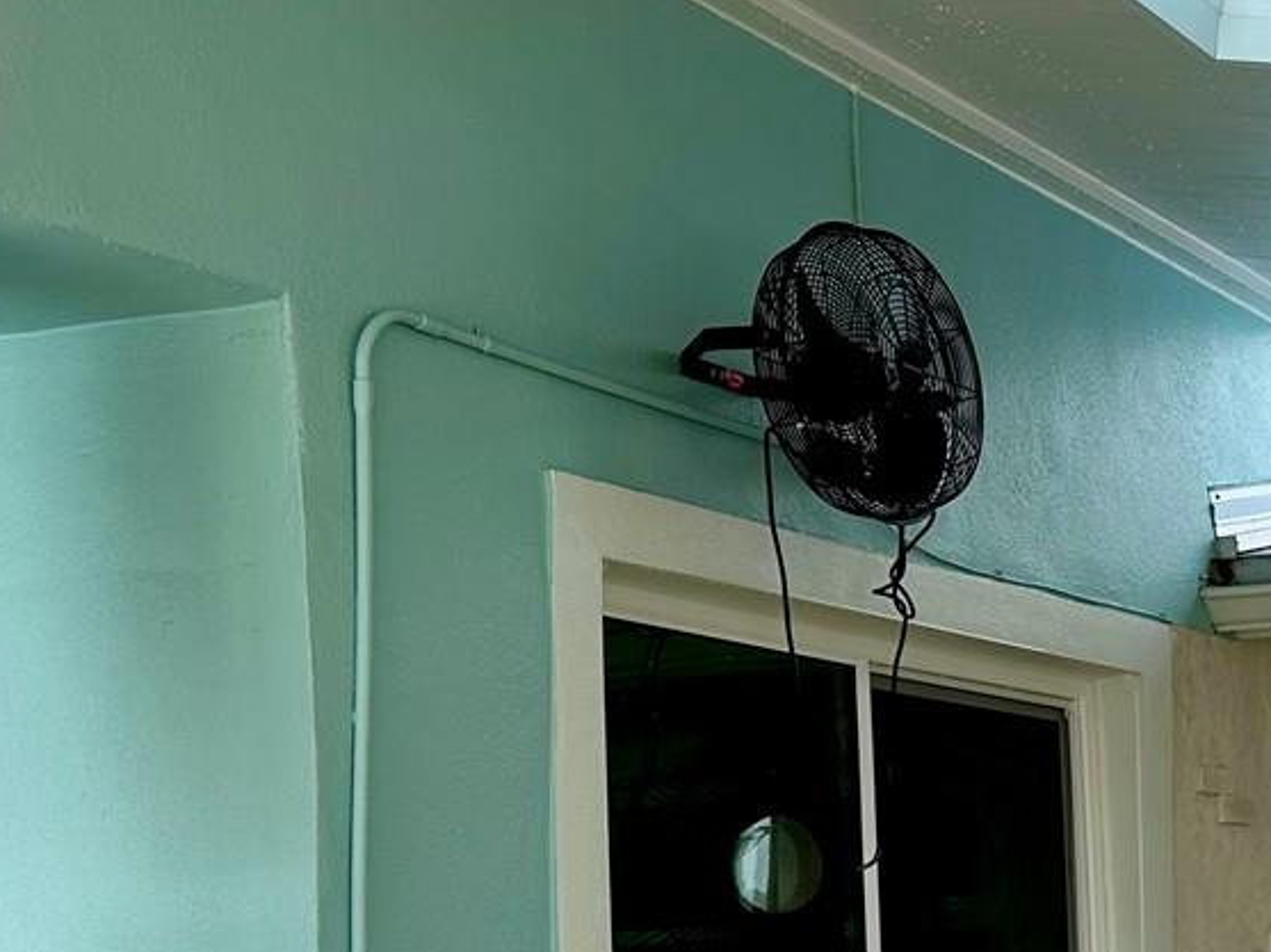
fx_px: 2532
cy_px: 986
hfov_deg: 25.0
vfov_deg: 20.5
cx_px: 1579
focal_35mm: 69
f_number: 1.78
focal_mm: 6.86
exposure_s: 1/943
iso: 80
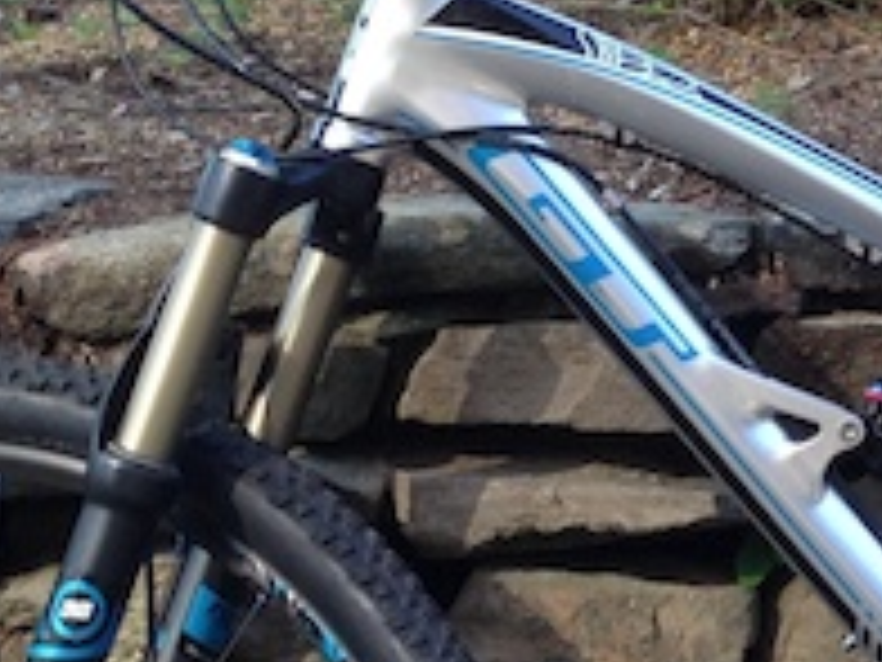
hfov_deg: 14.3
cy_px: 671
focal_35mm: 135
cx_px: 972
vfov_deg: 10.9
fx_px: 3440
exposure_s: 1/120
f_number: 2.4
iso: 50
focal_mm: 4.12
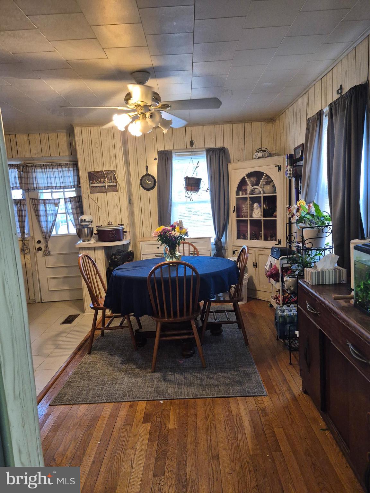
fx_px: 328
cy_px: 246
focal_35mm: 23
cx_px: 185
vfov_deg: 73.9
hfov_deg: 58.9
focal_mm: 5.4
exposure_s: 1/120
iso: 400
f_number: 1.8
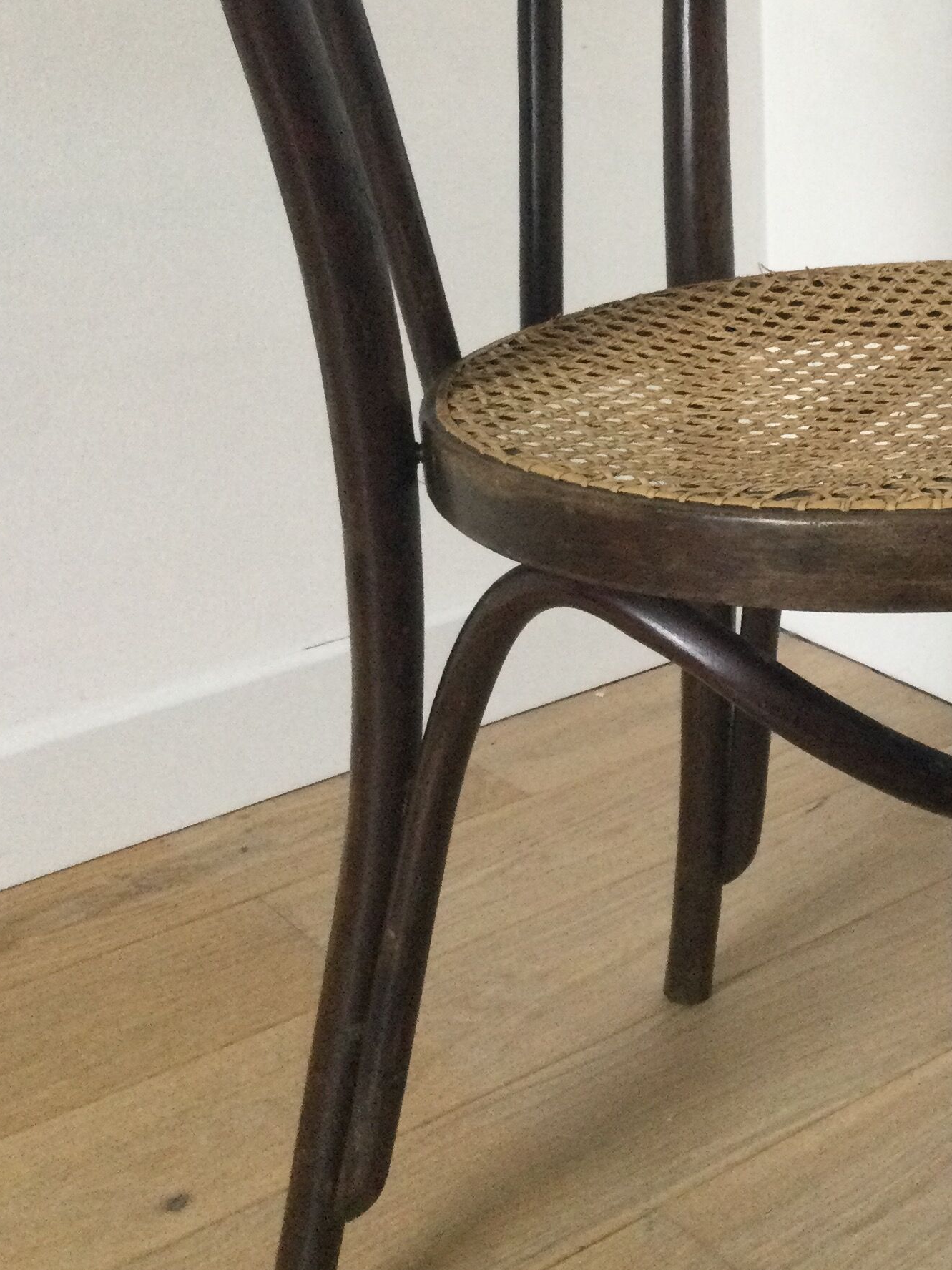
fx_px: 2090
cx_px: 786
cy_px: 422
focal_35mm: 57
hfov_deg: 25.1
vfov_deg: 33.5
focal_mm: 3.3
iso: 200
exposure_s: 1/33
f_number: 2.4
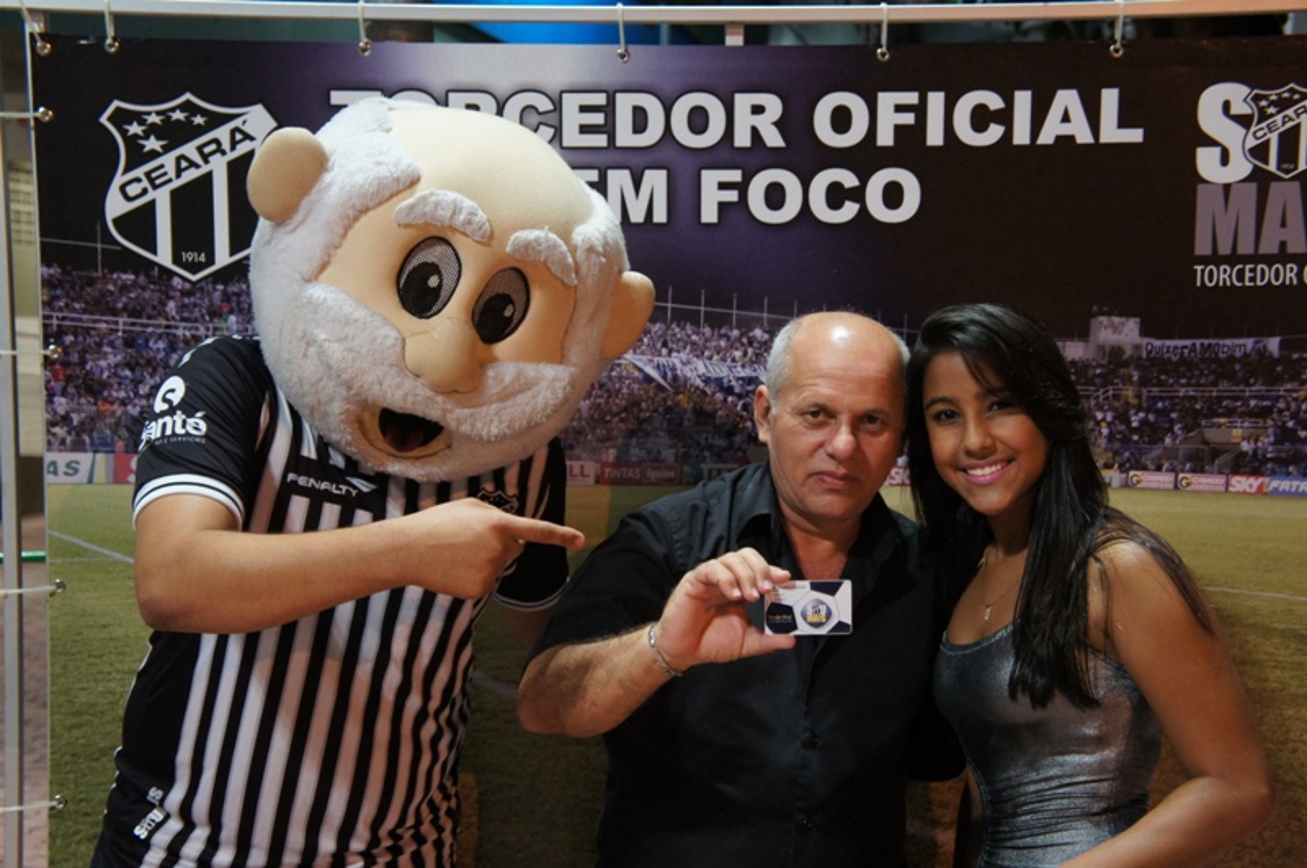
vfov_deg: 25.0
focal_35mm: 54
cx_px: 654
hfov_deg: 36.9
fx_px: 1958
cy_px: 434
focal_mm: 36
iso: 1600
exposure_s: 1/30
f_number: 4.5
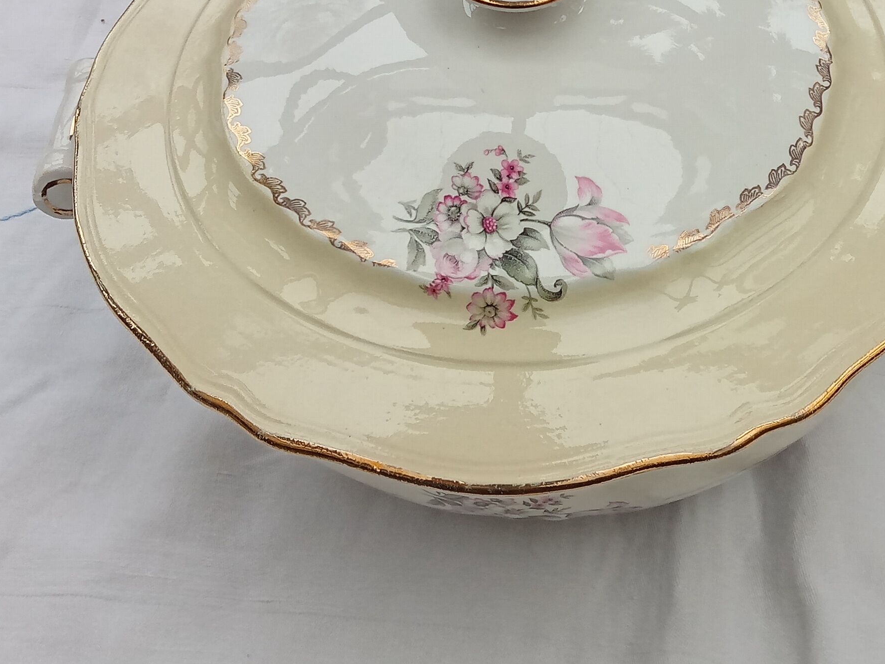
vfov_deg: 22.0
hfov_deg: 29.2
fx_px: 1687
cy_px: 131
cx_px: 600
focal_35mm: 66
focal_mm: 3.57
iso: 116
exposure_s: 1/458
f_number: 1.8
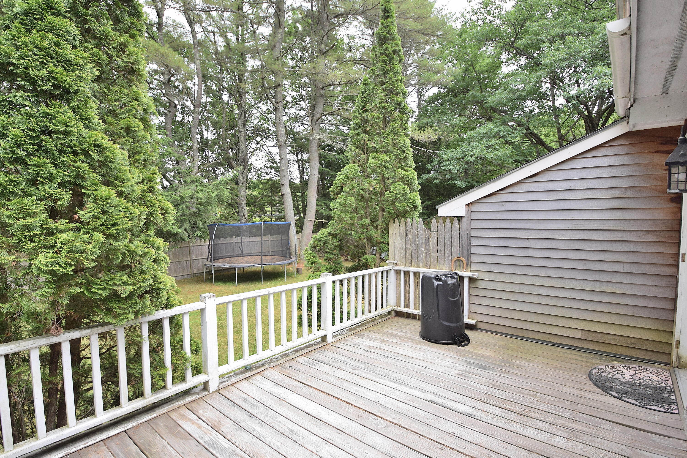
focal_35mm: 17
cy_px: 229
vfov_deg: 69.7
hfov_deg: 92.4
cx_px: 344
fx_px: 329
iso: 400
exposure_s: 1/125
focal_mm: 11.5
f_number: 5.6
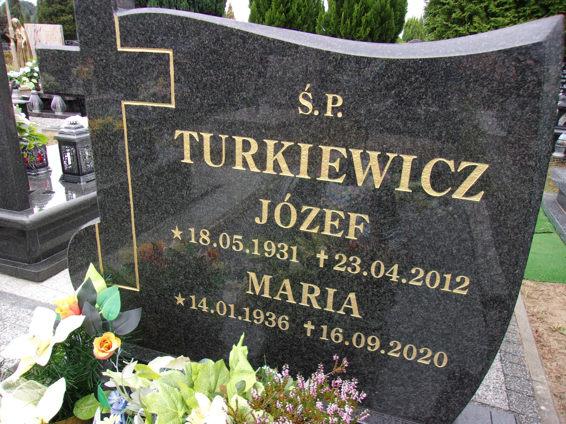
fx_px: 441
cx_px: 283
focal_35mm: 27
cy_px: 212
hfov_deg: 65.3
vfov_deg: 51.4
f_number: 3
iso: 80
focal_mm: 4.9
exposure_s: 1/125
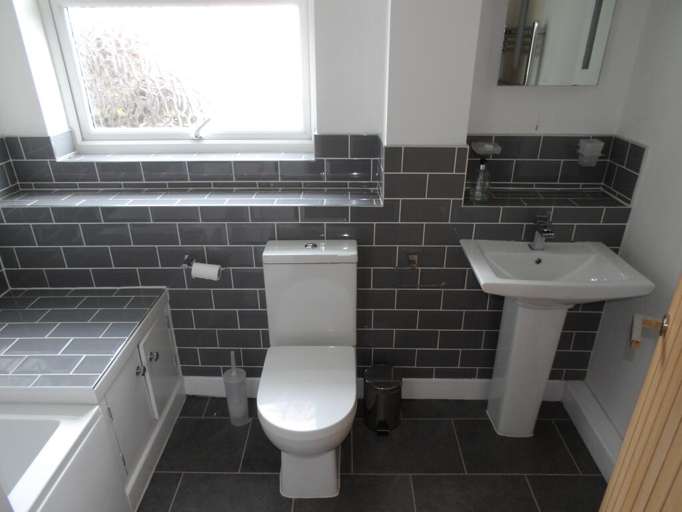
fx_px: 473
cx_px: 341
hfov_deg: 71.6
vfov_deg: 56.8
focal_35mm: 24
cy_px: 256
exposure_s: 1/16
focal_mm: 4.3
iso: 160
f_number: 4.1
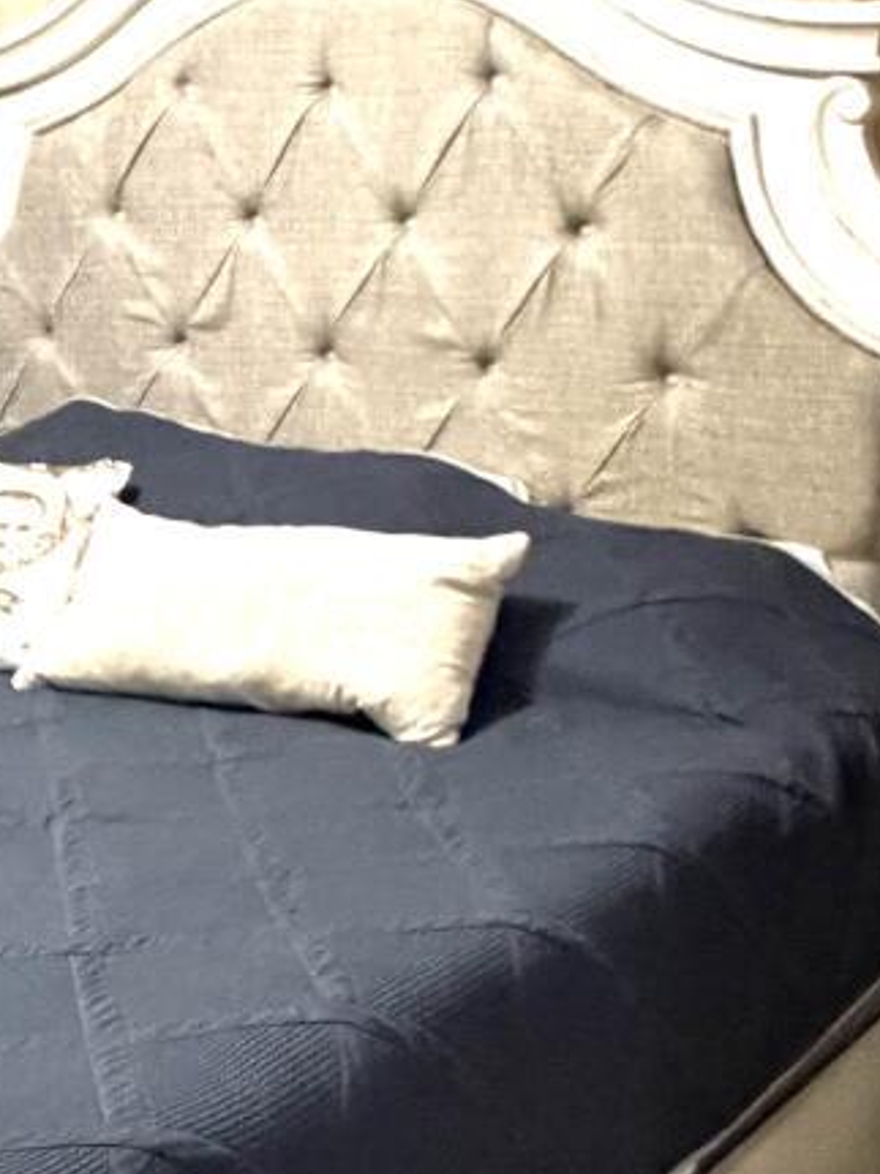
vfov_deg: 29.8
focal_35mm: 65
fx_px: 2204
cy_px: 496
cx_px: -68
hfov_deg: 21.5
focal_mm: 2.22
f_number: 2.2
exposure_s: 1/60
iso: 1000
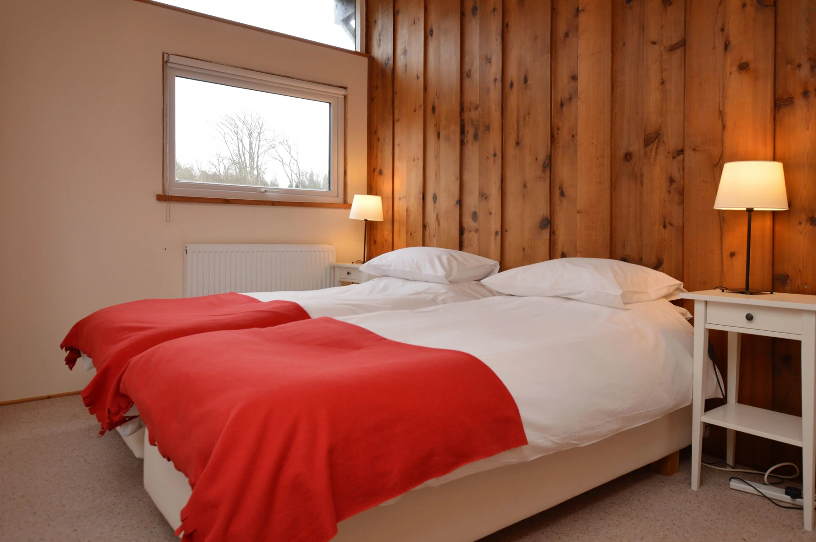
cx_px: 434
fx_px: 556
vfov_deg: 52.0
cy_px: 251
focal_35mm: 25
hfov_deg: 72.5
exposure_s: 1/80
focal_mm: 15
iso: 400
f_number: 4.5
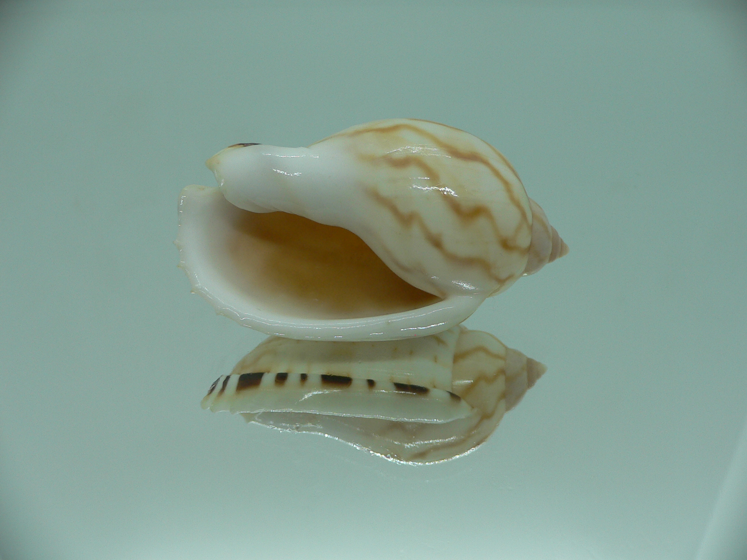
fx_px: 755
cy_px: 280
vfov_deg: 40.7
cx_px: 374
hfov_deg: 52.6
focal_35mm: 35
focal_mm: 4.6
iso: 80
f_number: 2.8
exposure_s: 1/80
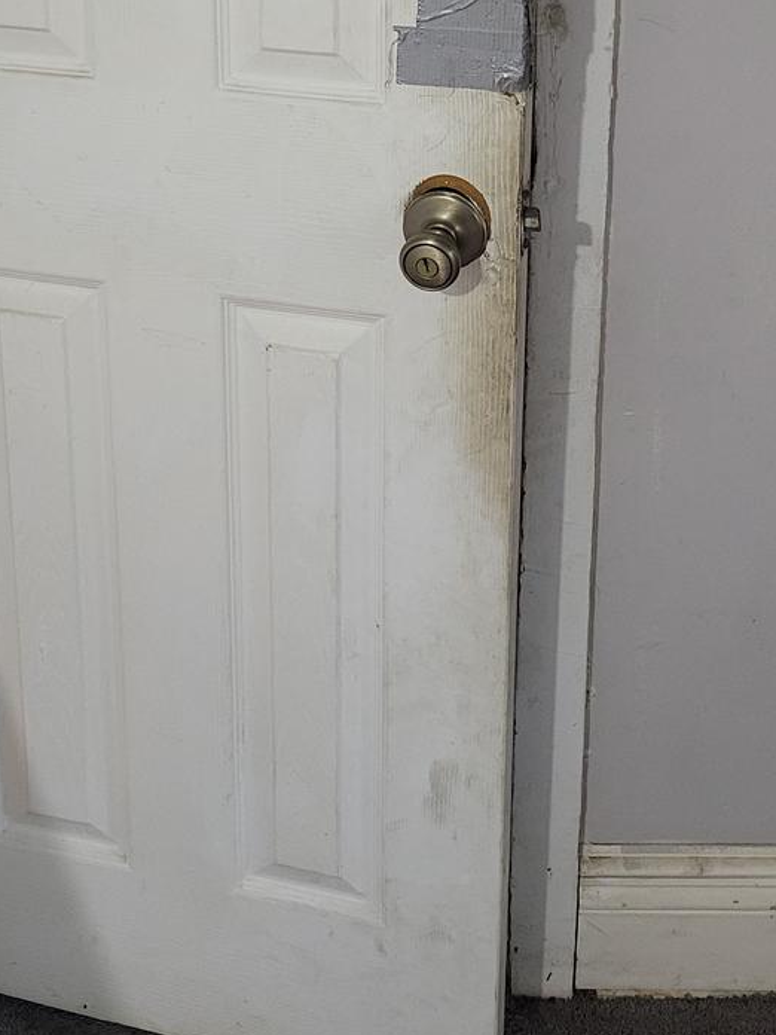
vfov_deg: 33.4
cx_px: 373
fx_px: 1584
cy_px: 21
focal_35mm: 53
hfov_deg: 27.5
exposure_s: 1/40
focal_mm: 5
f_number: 1.8
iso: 400
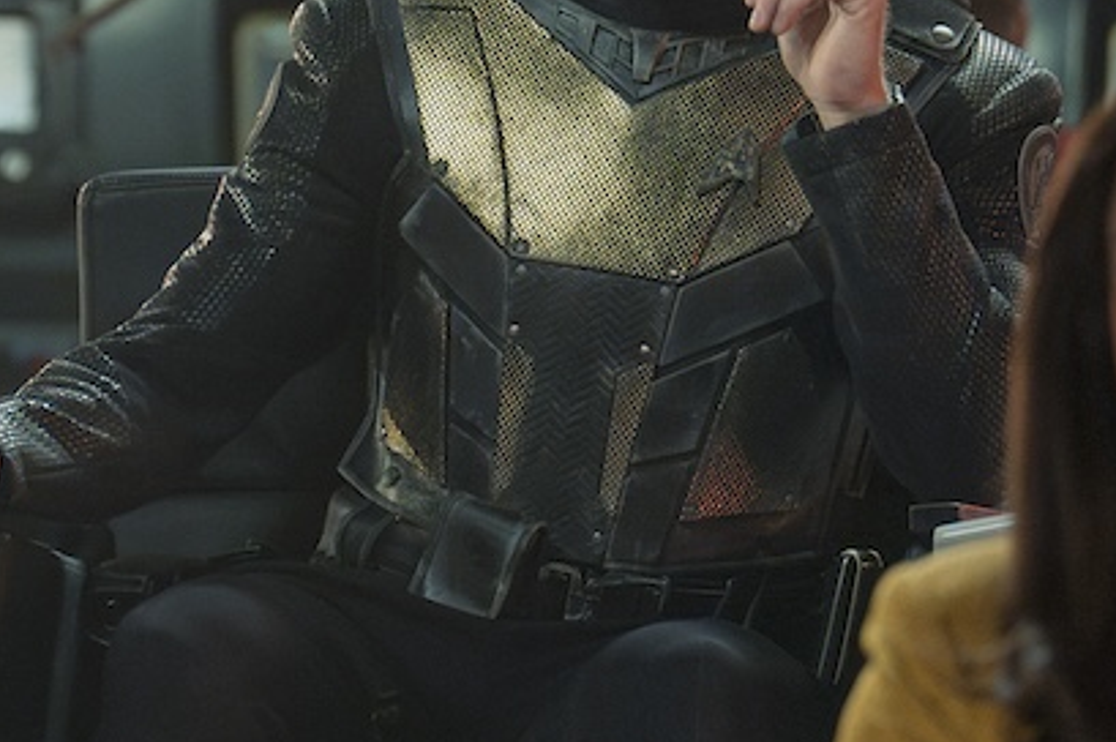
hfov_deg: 2.8
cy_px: 299
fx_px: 22735
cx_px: 333
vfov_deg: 1.9
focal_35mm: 734
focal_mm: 200
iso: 4000
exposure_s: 1/250
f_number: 2.8
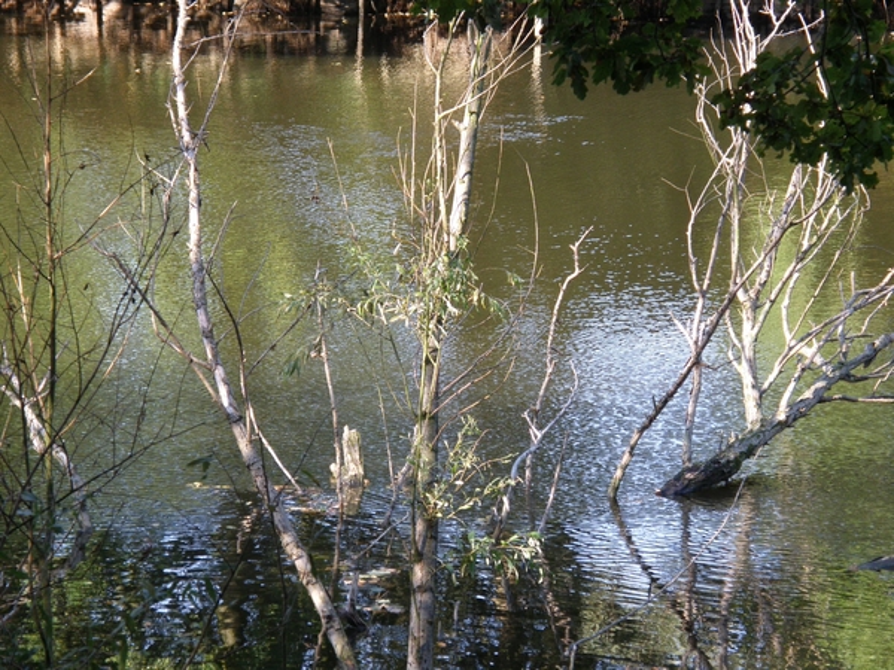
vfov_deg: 9.9
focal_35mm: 150
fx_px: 3874
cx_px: 447
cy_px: 335
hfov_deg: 13.2
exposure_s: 1/100
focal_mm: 26.74
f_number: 4.3
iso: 125
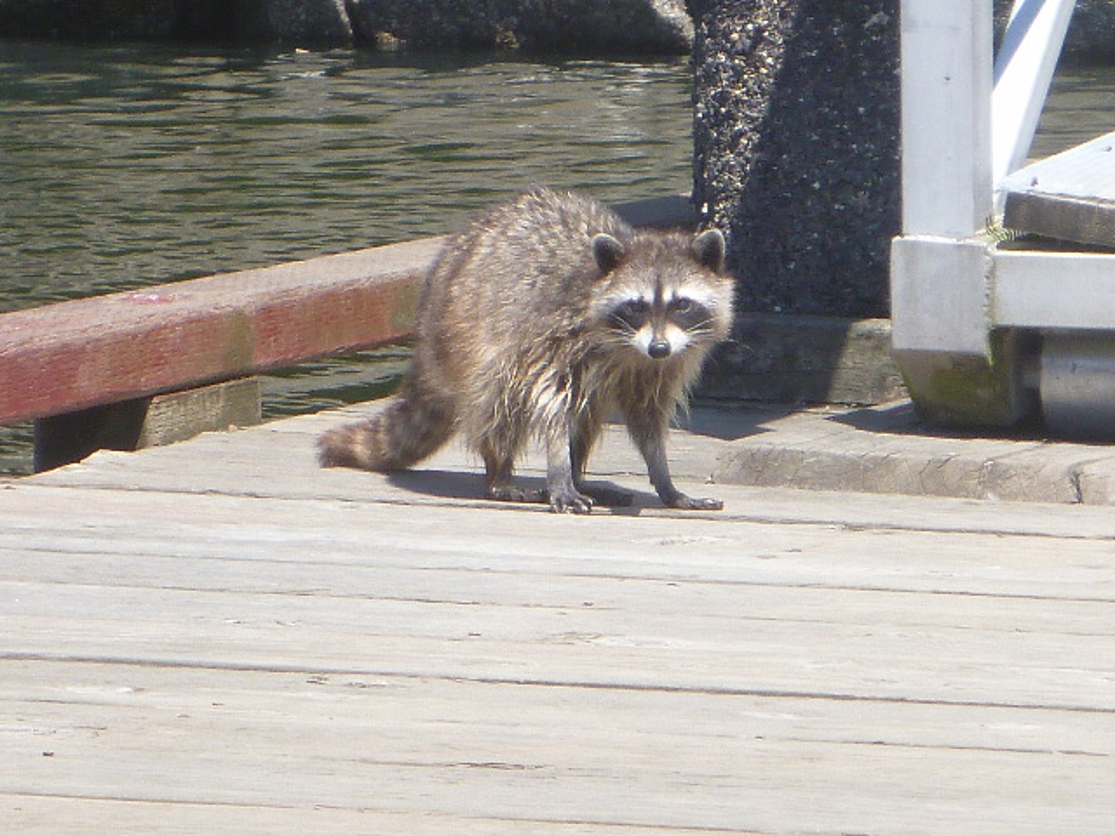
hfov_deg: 5.6
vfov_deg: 4.2
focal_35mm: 351
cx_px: 558
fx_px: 11306
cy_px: 418
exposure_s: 1/125
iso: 80
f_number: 5.9
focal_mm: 22.8
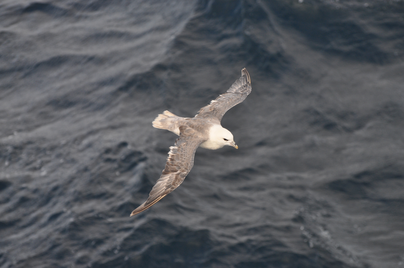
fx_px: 2438
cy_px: 134
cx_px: 202
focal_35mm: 218
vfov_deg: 6.3
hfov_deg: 9.5
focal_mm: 145
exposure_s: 1/1000
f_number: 4.8
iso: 450
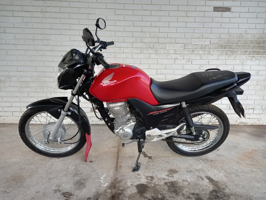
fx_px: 192
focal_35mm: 25
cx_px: 133
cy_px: 100
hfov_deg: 69.4
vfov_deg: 54.9
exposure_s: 1/60
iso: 50
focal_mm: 4.6
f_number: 2
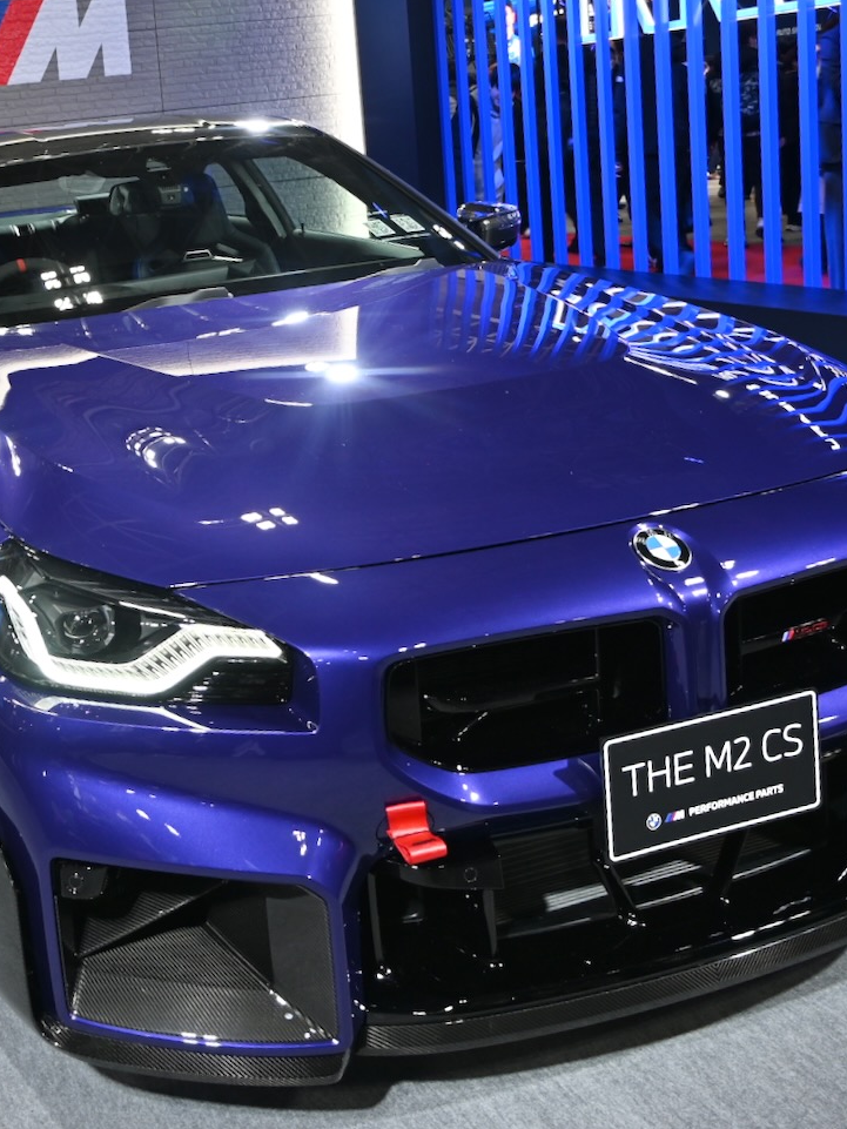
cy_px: 545
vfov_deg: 65.3
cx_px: 284
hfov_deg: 50.5
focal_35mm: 27
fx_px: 881
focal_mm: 12
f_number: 3.5
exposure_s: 1/20
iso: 110
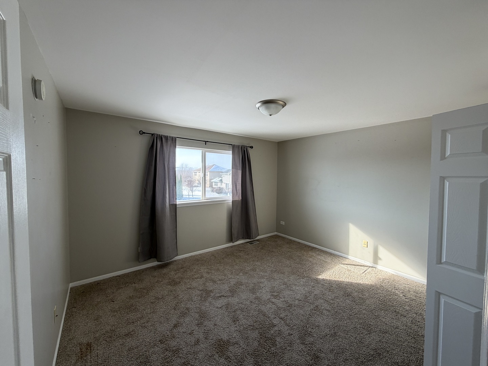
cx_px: 244
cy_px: 183
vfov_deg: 85.7
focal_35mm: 14
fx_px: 197
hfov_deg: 102.1
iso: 50
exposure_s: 1/121
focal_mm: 2.22
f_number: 2.2
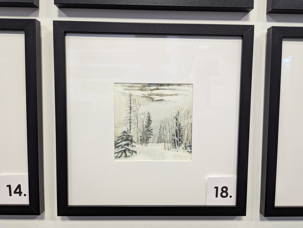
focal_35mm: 24
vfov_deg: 56.9
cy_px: 114
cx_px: 152
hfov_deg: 71.5
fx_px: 210
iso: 728
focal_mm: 6.81
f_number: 1.85
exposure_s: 1/120
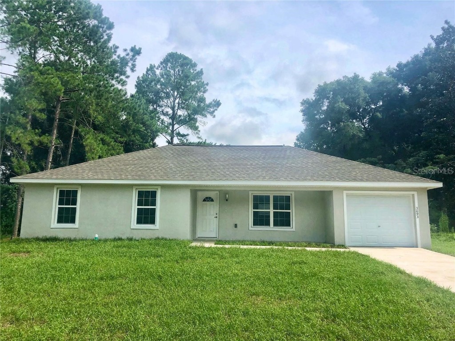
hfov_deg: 63.4
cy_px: 170
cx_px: 228
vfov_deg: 49.7
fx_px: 368
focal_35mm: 28
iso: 20
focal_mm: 4
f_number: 1.8
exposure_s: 1/2315
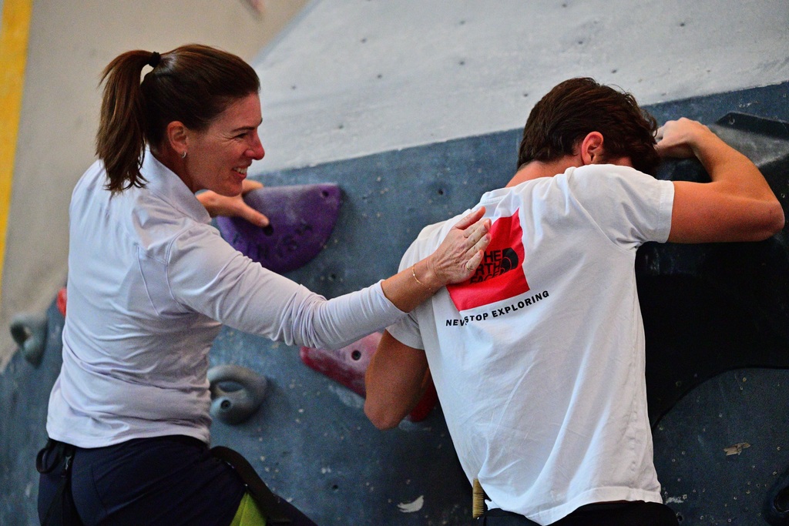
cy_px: 263
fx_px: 3288
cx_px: 394
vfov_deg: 9.2
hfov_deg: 13.7
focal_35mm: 150
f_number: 3.5
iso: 10000
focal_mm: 150
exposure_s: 1/1000
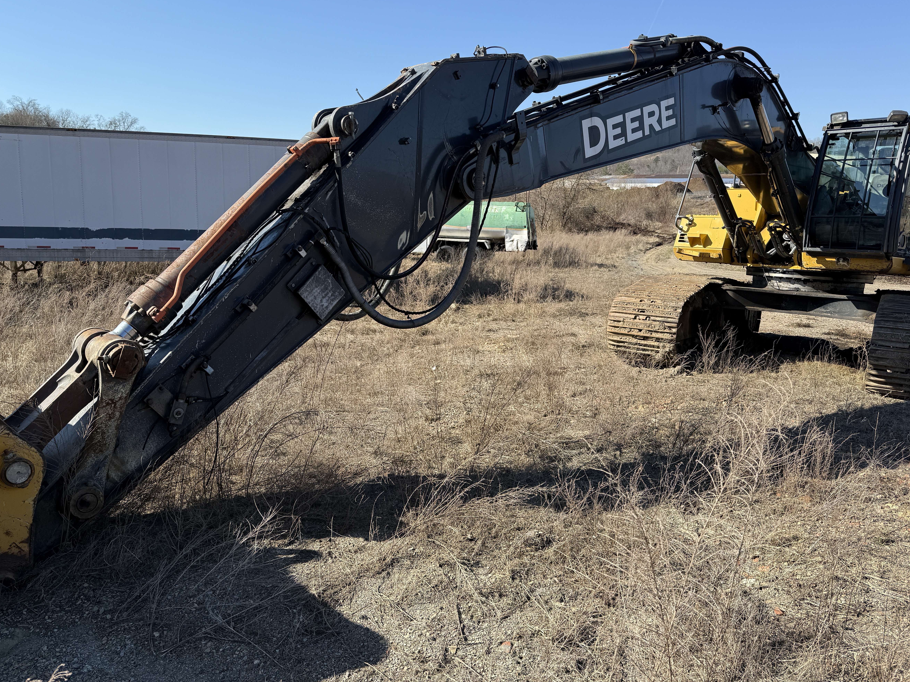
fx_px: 683
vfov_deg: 53.0
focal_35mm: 26
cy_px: 323
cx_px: 439
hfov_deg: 67.3
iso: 80
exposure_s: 1/2611
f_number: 1.78
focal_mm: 6.76
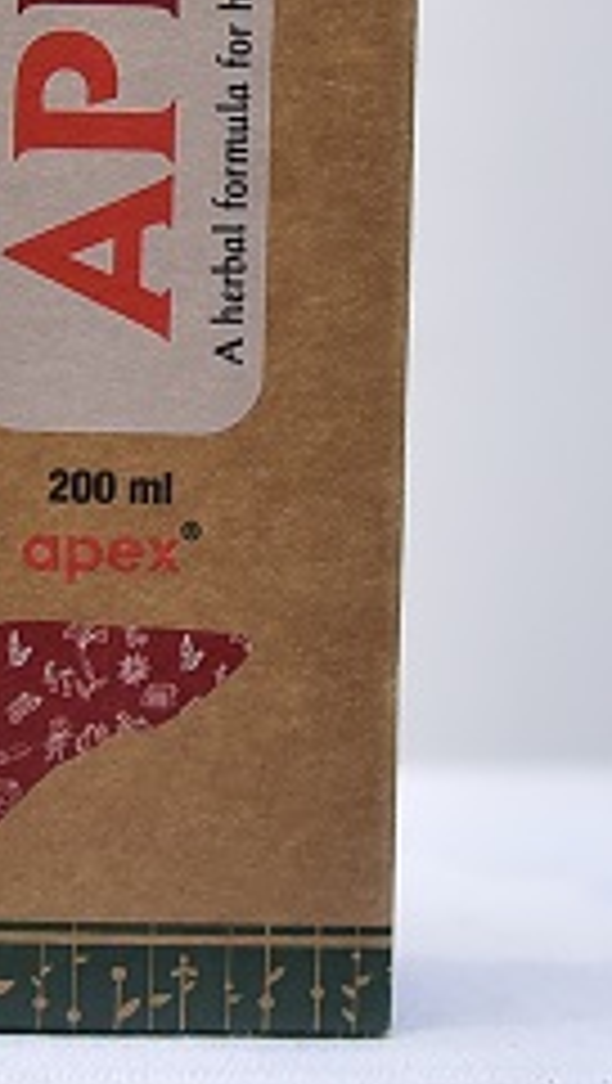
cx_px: 130
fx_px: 3022
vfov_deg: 20.2
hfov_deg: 11.5
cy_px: 292
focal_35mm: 105
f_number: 4
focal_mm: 46
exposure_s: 1/125
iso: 1250
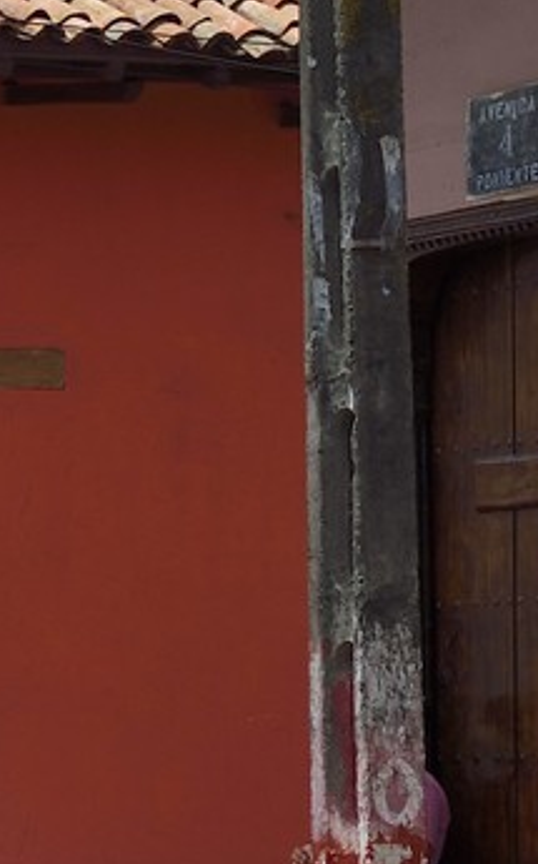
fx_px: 5336
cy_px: 604
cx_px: -1261
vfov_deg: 9.2
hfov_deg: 5.3
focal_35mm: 227
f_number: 11
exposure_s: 1/250
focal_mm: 48
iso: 200
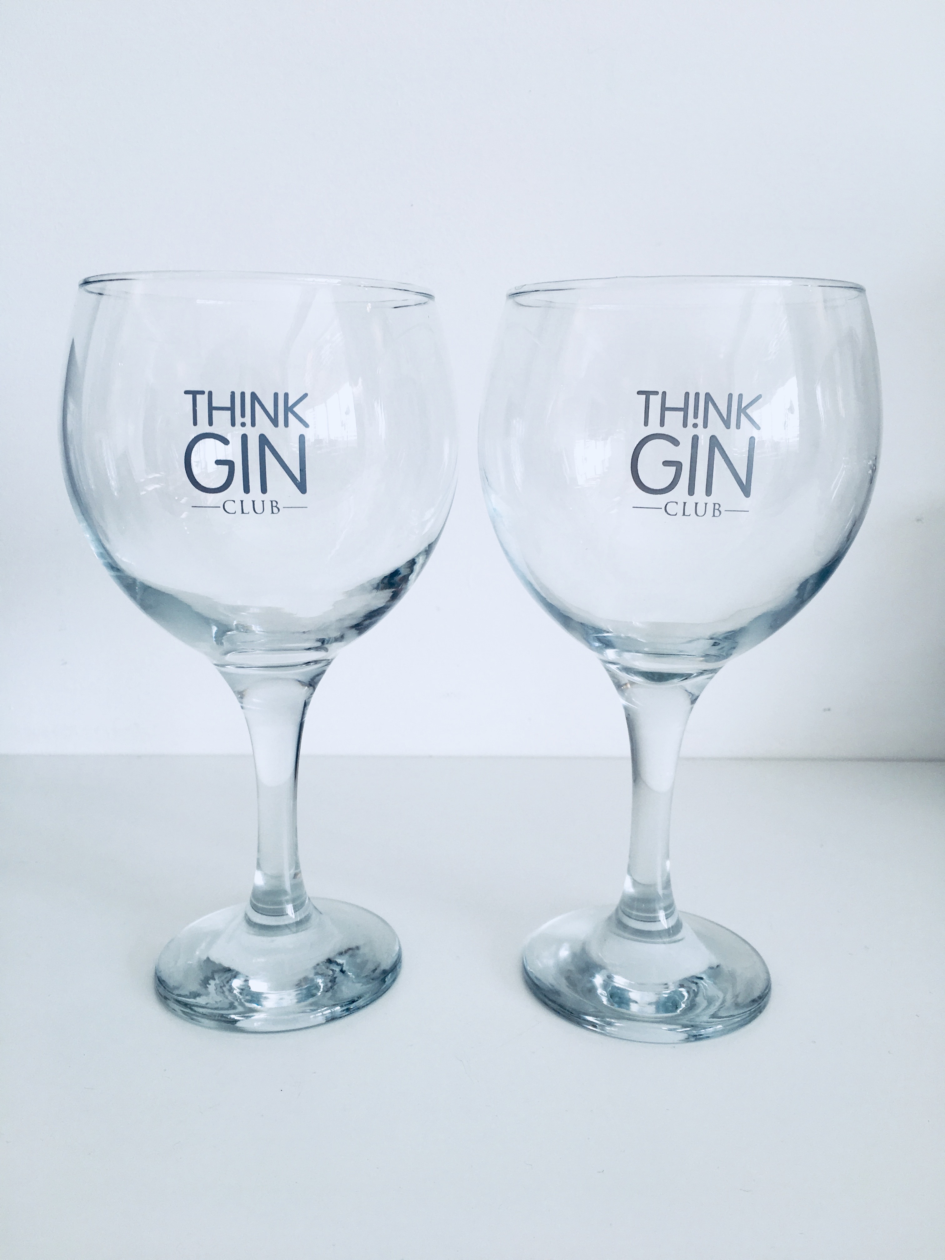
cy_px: 630
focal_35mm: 29
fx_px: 1056
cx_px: 472
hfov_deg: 48.2
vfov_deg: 61.7
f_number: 2.2
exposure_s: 1/50
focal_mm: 4.15
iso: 25
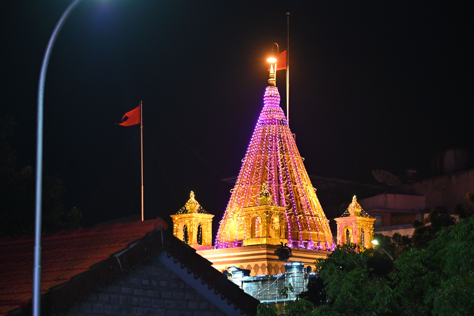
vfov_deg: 10.6
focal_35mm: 129
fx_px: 1697
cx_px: 250
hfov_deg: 15.9
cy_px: 169
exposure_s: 1/80
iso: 3200
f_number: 5.6
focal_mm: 120
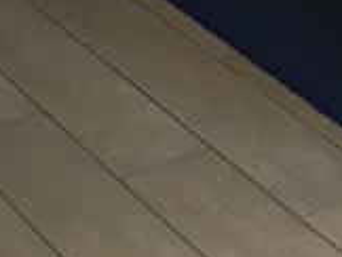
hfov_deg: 9.5
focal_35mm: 183
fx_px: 1811
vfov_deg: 7.3
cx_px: 842
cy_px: -493
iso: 32
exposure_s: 1/33
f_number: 2.2
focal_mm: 4.15
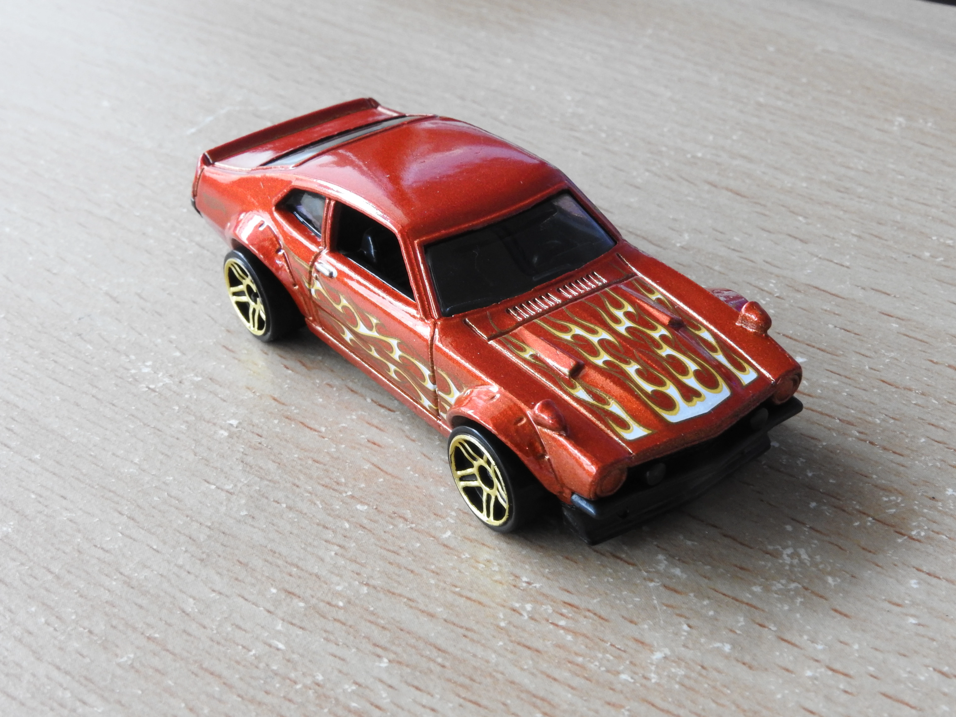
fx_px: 1657
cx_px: 478
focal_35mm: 60
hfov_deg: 32.2
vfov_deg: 24.4
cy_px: 358
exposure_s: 1/13
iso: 400
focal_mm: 10.7
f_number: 7.6
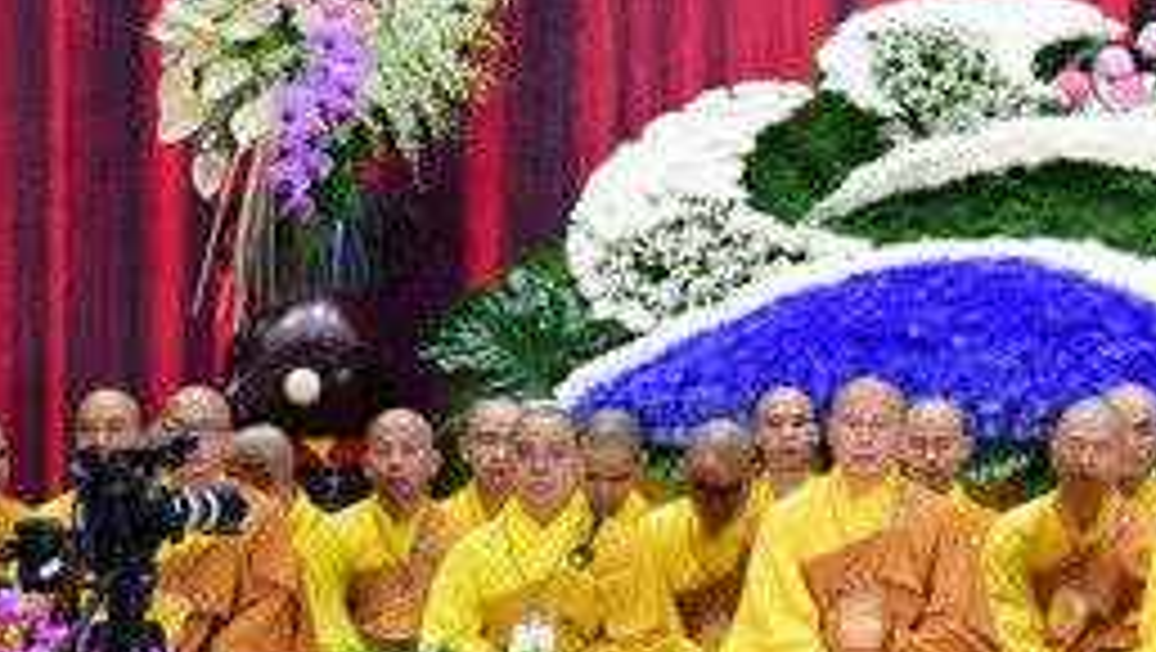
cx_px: 1120
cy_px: 162
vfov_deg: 3.8
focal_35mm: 318
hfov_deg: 6.8
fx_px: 9755
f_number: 4
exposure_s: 1/125
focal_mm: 120
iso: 2000
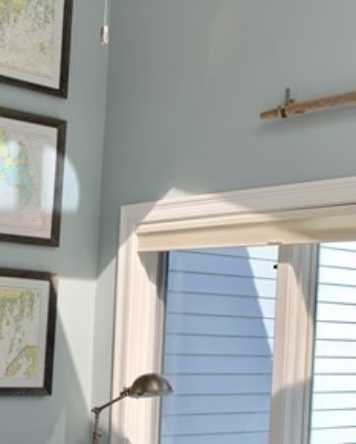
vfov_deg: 27.5
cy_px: 375
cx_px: -66
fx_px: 882
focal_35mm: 67
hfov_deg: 21.3
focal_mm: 4.25
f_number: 1.8
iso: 25
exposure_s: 1/388
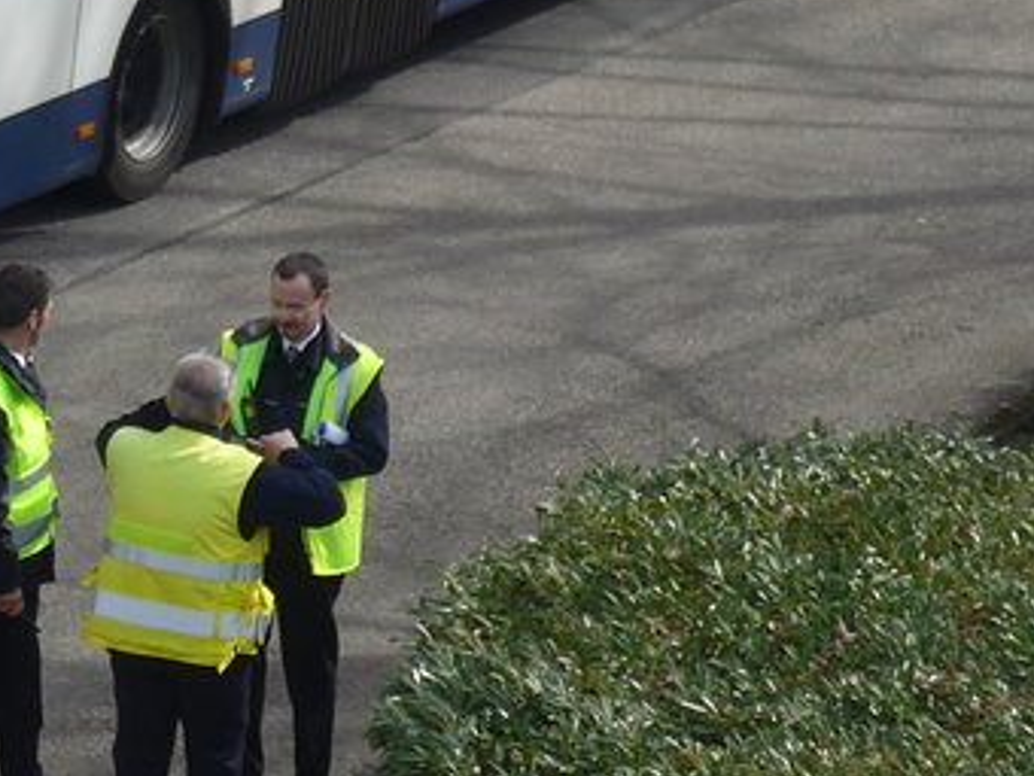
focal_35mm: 261
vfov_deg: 5.6
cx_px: -490
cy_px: -526
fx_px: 7796
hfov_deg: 7.5
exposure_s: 1/500
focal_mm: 15
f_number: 4.2
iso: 80
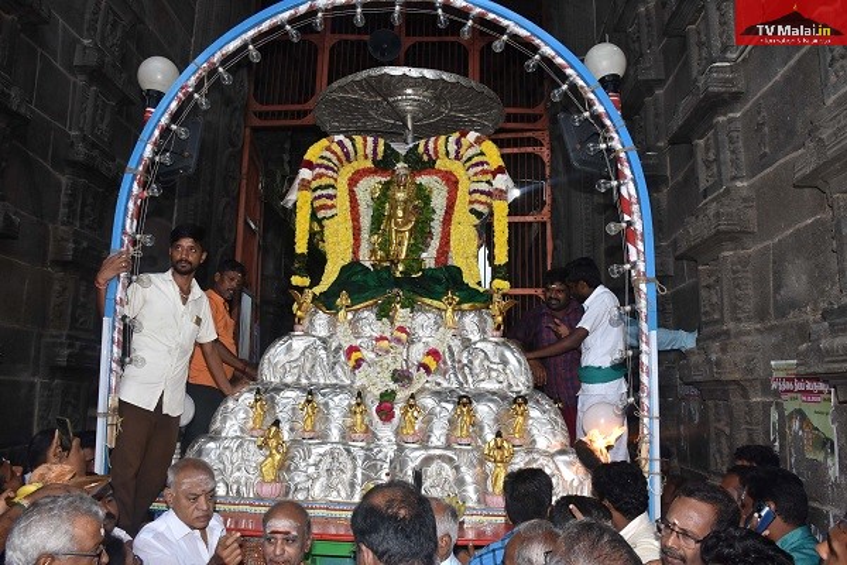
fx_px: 635
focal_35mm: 27
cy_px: 282
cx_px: 424
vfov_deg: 47.9
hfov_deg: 67.4
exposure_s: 1/125
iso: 800
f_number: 7.1
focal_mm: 18
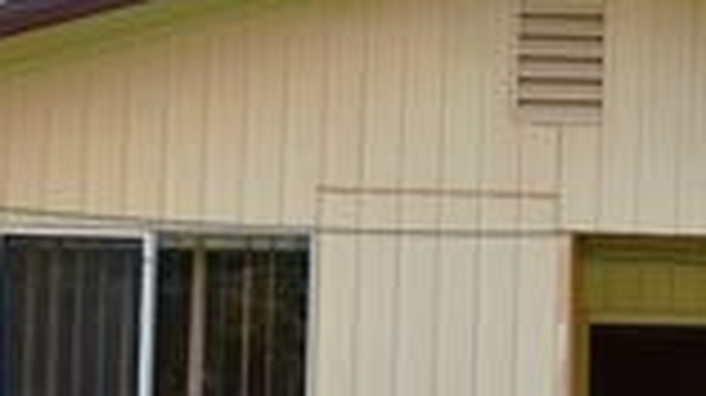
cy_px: 452
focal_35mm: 99
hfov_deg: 21.2
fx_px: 1844
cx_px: 652
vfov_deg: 12.0
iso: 100
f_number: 9
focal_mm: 21
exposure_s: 1/200
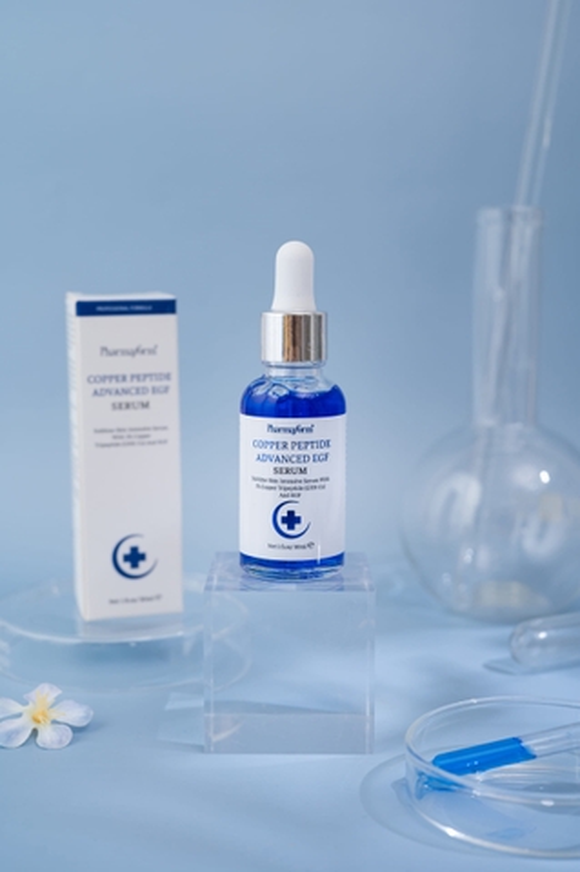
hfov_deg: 26.9
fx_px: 1211
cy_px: 436
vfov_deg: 39.6
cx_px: 290
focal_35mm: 50
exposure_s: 1/160
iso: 200
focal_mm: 50
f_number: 5.6
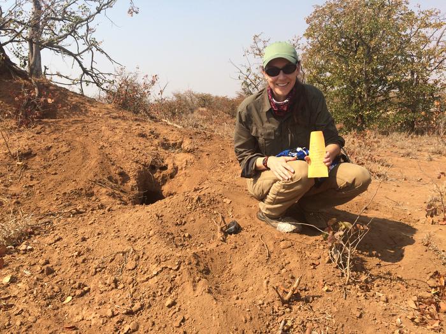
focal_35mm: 29
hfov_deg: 61.7
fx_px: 374
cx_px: 223
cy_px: 167
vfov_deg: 48.2
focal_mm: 4.15
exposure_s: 1/1866
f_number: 2.2
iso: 32
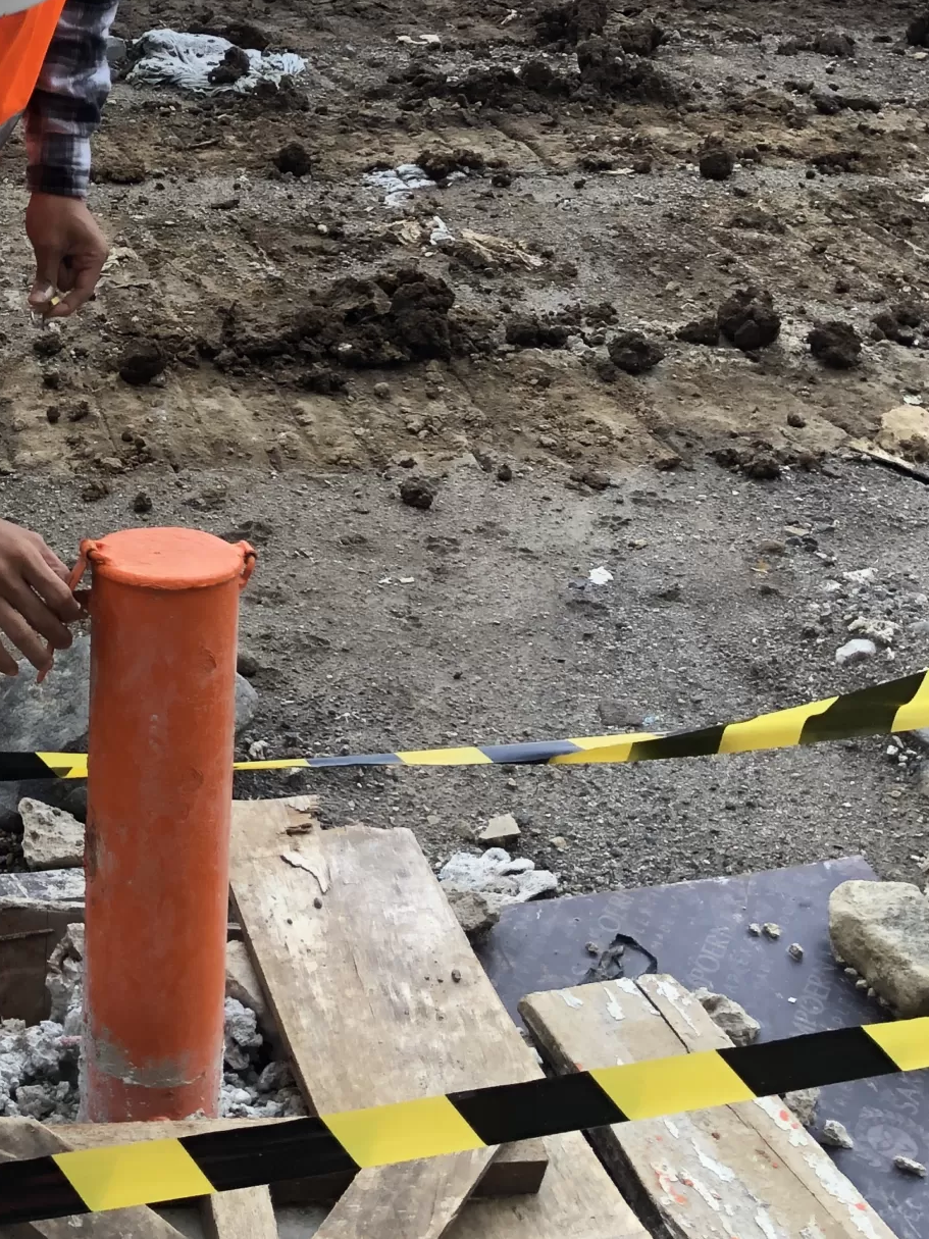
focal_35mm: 59
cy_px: 256
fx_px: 2112
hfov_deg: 23.8
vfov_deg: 31.9
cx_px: 10
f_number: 1.8
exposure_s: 1/120
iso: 64
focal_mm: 3.99
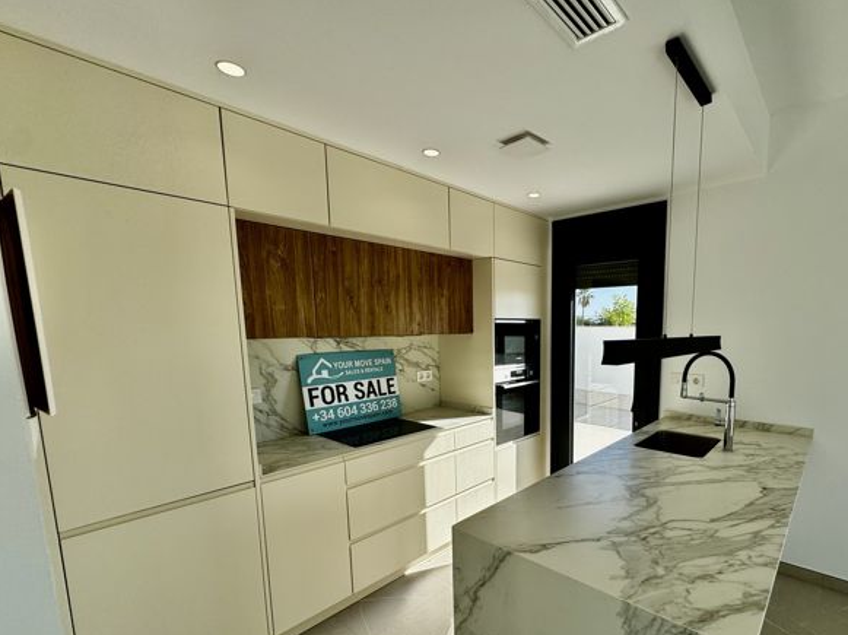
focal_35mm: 17
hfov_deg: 89.8
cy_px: 382
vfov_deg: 73.8
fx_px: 416
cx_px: 512
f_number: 2.2
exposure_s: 1/831
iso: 50
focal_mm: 2.22
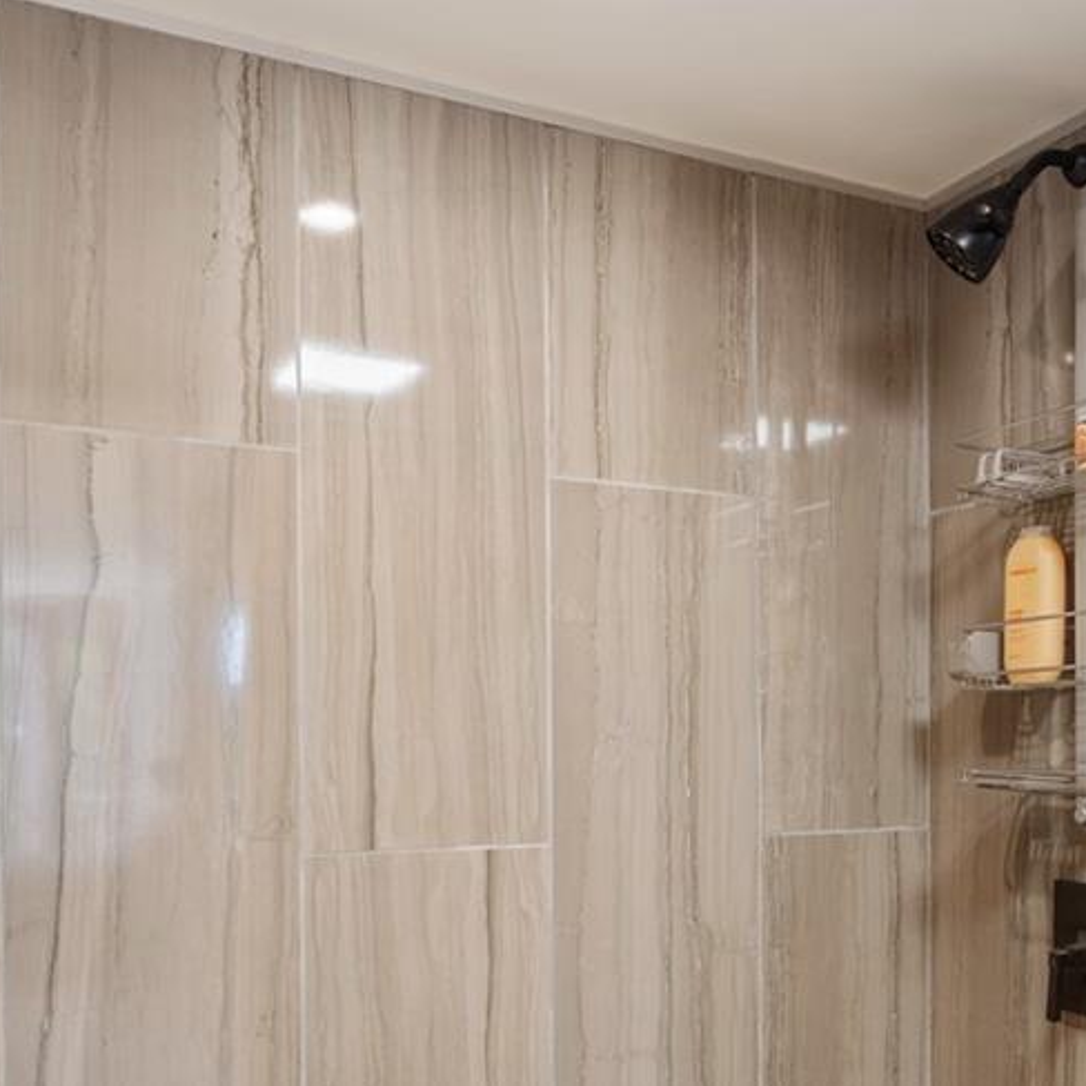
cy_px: 754
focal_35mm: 39
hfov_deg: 41.9
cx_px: 772
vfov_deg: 42.1
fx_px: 1384
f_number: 9
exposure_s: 1/5
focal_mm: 14
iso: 400
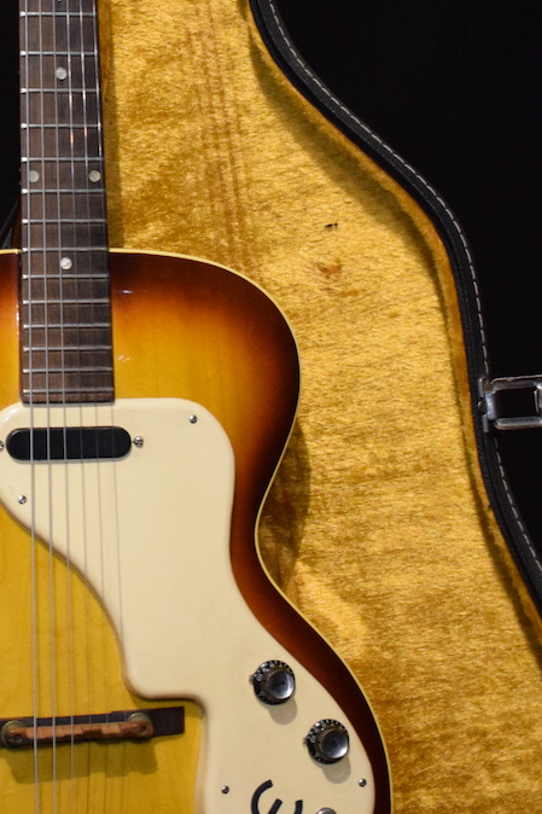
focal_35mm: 90
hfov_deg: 15.0
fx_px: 2036
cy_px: 286
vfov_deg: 22.5
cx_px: 41
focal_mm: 27
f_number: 4
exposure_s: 1/60
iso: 3200
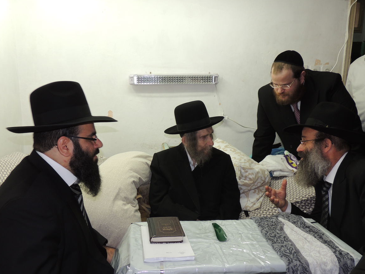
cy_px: 131
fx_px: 306
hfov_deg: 61.6
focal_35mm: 29
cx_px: 167
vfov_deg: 48.2
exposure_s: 1/40
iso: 110
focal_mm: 4.3
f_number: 3
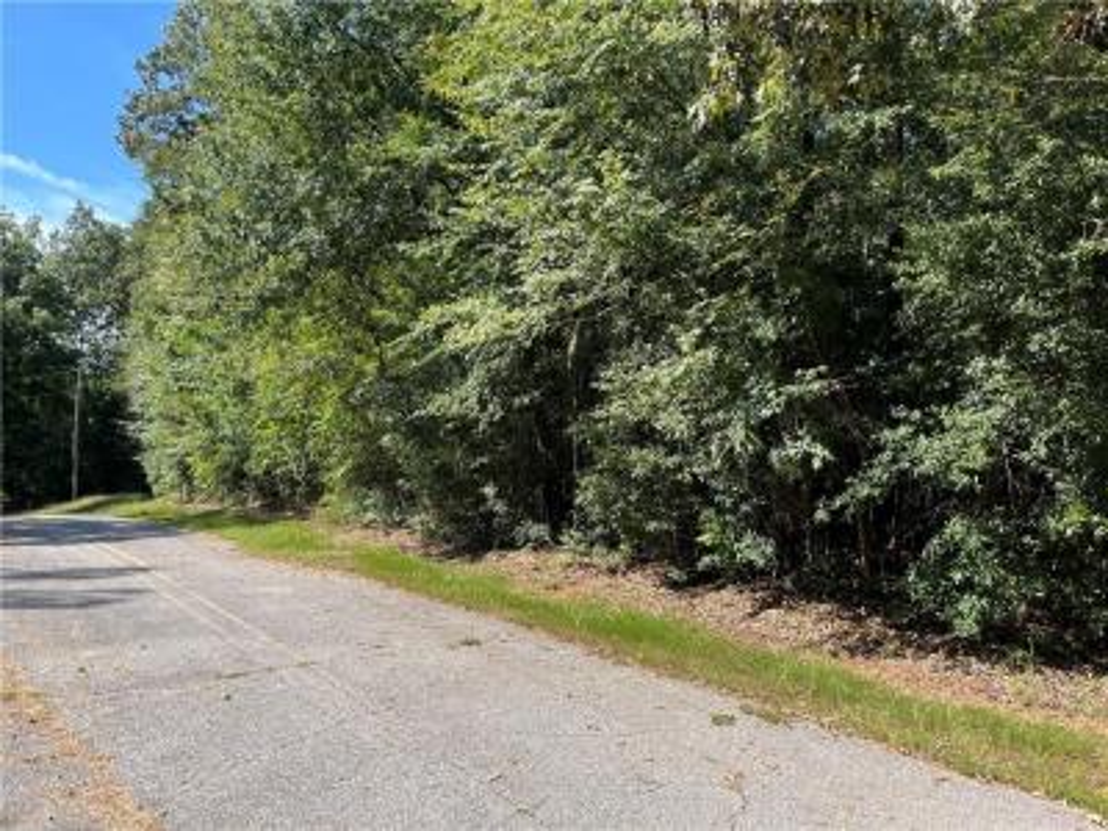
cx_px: 554
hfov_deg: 67.3
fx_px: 832
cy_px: 416
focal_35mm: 26
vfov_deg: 53.1
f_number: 1.6
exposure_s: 1/1199
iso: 50
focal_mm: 5.1
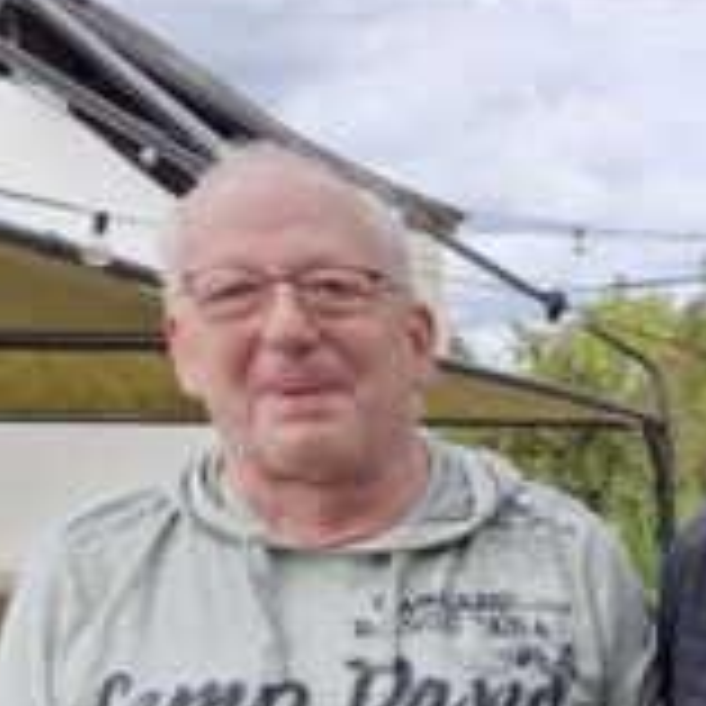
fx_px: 2146
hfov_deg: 16.0
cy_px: 1012
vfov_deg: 17.1
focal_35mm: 93
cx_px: 1255
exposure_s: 1/620
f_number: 1.8
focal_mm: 5.54
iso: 50
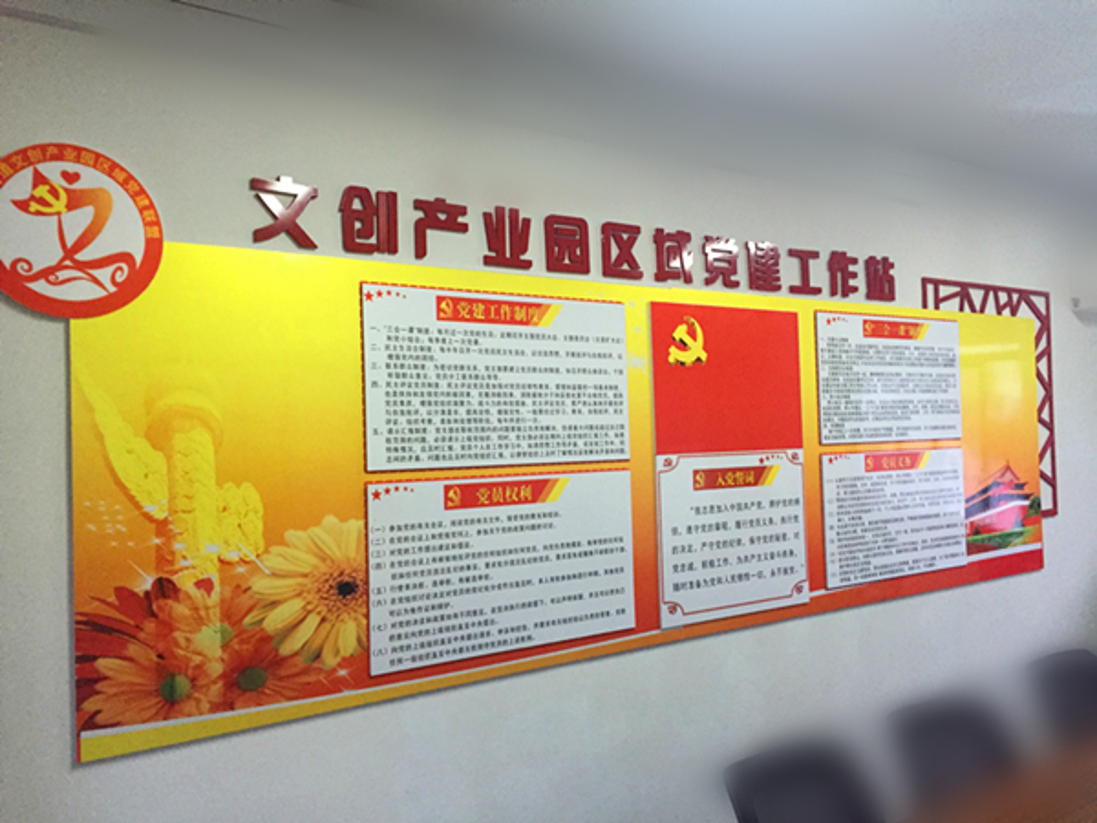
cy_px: 412
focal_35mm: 29
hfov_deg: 61.7
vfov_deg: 48.2
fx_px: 919
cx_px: 548
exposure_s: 1/33
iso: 320
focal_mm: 4.15
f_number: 2.2
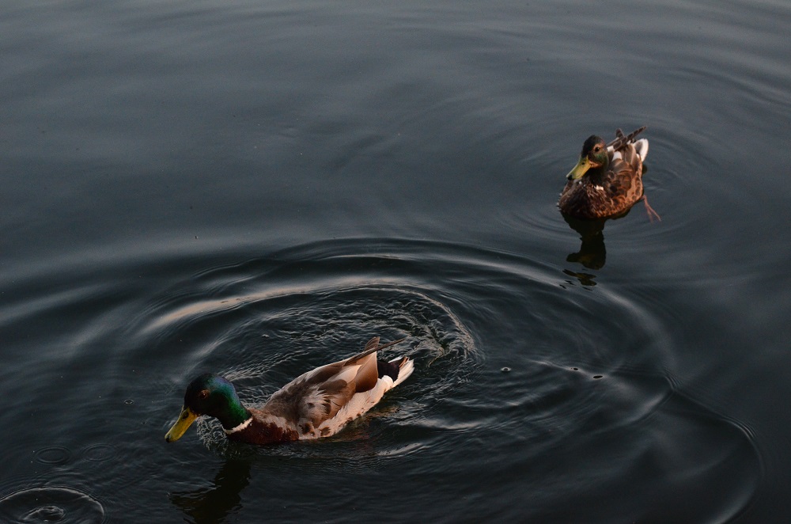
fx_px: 2302
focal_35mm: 105
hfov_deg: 19.5
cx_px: 396
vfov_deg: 13.0
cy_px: 262
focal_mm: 70
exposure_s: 1/640
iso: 2000
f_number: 4.5
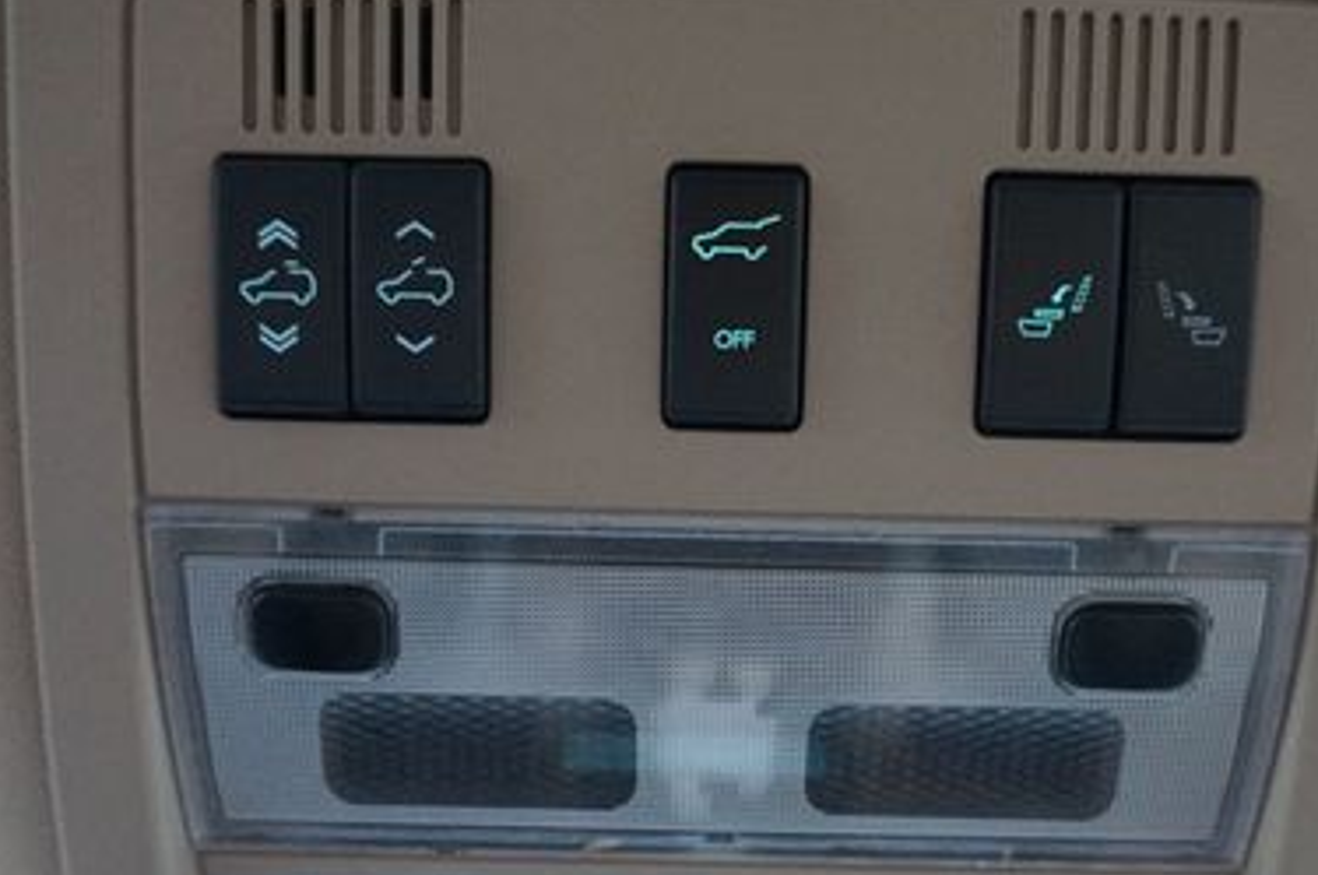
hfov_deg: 47.4
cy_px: 615
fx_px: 1499
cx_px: 713
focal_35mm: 41
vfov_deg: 32.2
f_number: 3.5
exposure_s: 1/60
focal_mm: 16
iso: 2000
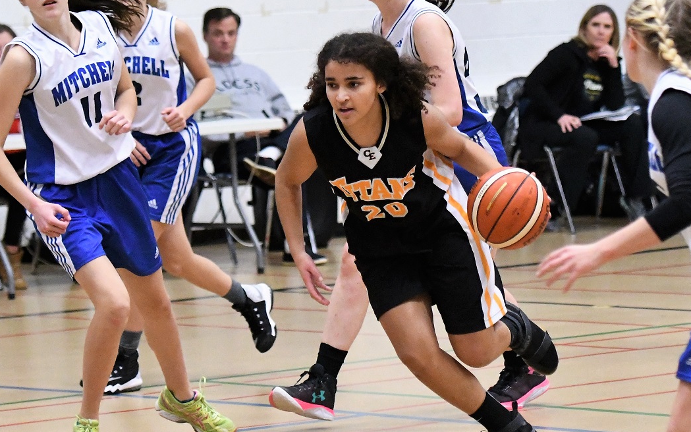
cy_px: 213
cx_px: 332
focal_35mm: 142
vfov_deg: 9.2
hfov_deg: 14.7
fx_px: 2675
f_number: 2.8
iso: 9000
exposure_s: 1/1000
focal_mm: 86
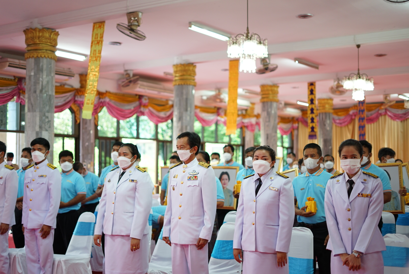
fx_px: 568
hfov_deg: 39.6
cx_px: 204
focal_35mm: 50
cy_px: 137
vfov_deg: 27.0
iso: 400
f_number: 1.8
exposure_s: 1/100
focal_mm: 50
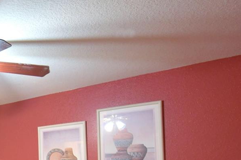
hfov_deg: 38.5
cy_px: 154
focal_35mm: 40
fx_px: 268
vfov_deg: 31.3
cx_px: -35
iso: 640
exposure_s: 1/30
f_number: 4.5
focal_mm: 10
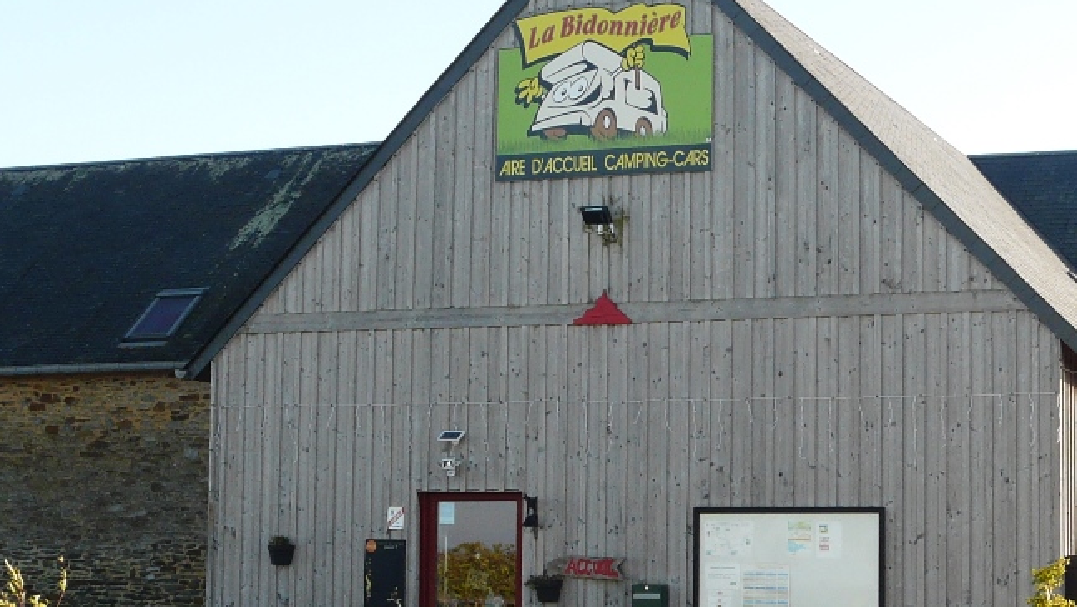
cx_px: 655
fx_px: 2343
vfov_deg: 14.8
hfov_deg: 25.8
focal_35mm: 82
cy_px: 344
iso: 100
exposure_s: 1/200
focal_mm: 6.3
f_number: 4.5
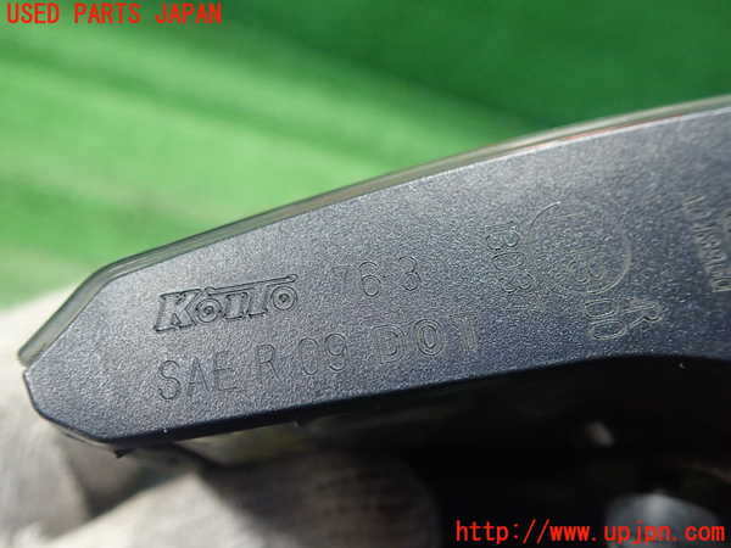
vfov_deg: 46.8
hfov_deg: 60.0
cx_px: 366
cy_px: 274
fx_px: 634
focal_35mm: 30
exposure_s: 1/125
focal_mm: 5.5
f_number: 2.3
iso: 640
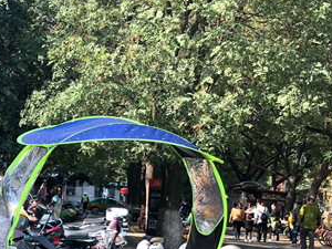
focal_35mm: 70
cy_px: 211
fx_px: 671
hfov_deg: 25.5
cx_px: -44
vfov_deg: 20.7
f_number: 1.8
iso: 20
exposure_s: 1/237
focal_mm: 3.99
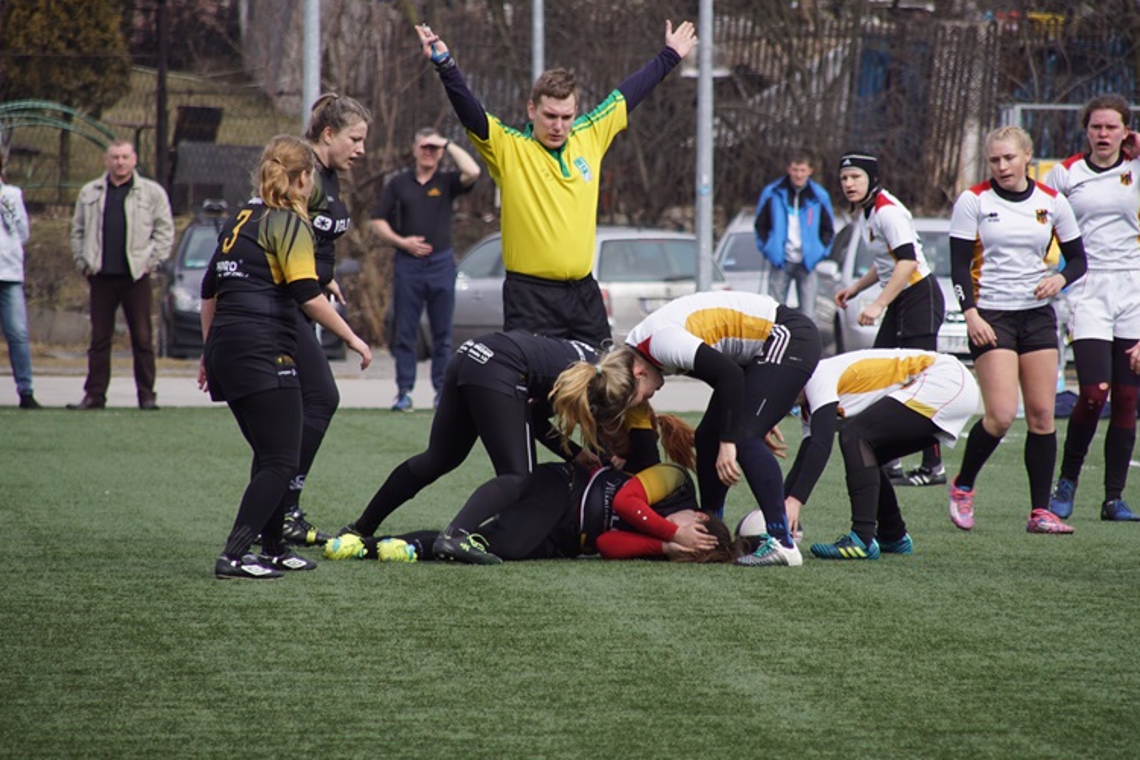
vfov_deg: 3.4
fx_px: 12666
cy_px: 328
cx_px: 623
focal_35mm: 400
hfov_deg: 5.2
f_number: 6.3
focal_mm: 200
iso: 160
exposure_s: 1/320
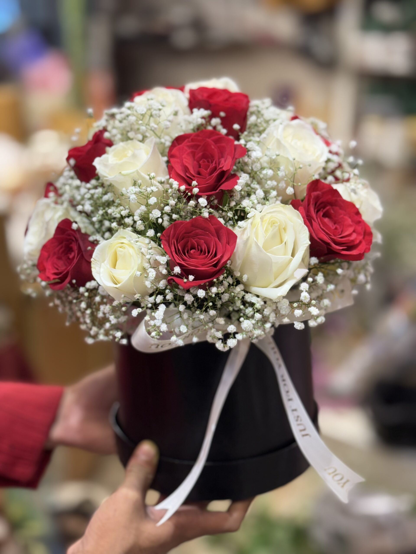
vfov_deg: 39.7
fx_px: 769
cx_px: 208
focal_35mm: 48
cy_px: 277
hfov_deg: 30.3
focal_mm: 6.76
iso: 50
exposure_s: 1/50
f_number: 1.78
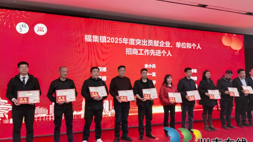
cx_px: 128
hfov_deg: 64.3
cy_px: 71
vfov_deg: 38.9
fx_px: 201
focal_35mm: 30
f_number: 1.9
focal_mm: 5.52
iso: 64
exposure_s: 1/100
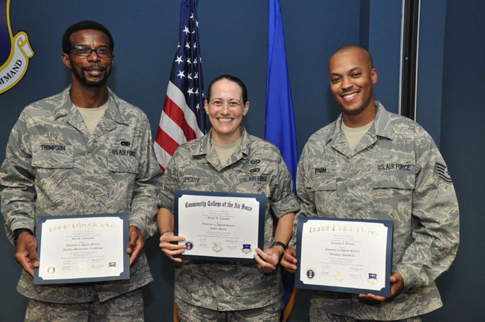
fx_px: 525
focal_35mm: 39
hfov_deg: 49.6
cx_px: 242
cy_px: 161
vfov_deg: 34.1
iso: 1250
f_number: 6.3
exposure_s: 1/60
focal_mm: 26
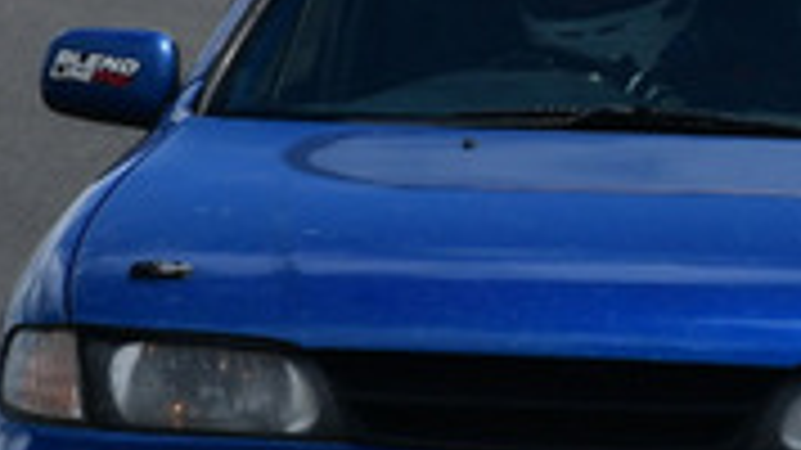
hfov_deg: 0.7
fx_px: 68965
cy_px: -140
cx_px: 950
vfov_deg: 0.4
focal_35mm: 3248
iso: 200
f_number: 10
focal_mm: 460
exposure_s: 1/640
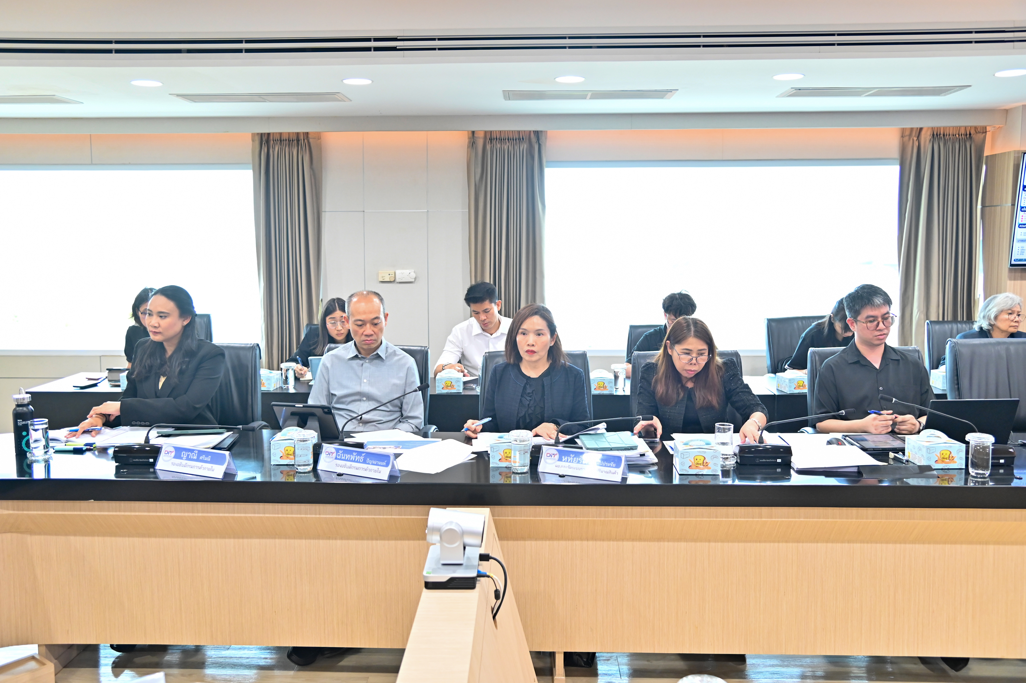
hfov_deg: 60.3
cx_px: 513
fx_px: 883
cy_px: 342
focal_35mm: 31
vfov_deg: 42.3
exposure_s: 1/125
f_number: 4
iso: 2000
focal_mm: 31
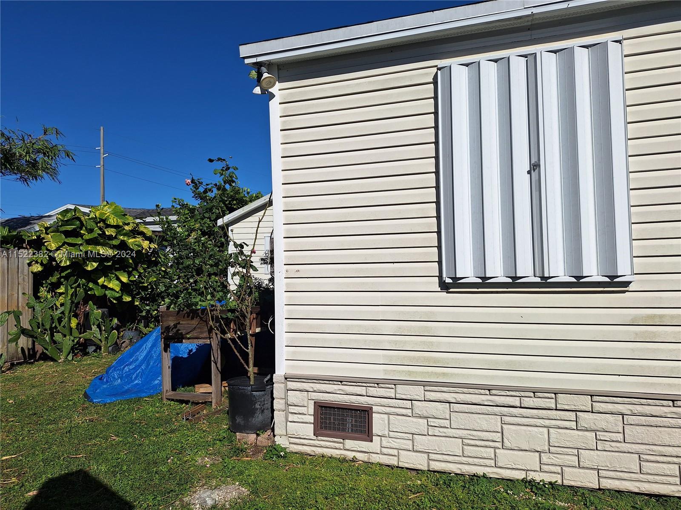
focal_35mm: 23
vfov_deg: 58.9
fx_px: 452
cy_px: 255
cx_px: 340
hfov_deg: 73.9
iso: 40
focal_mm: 5.54
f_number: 1.8
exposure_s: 1/6711
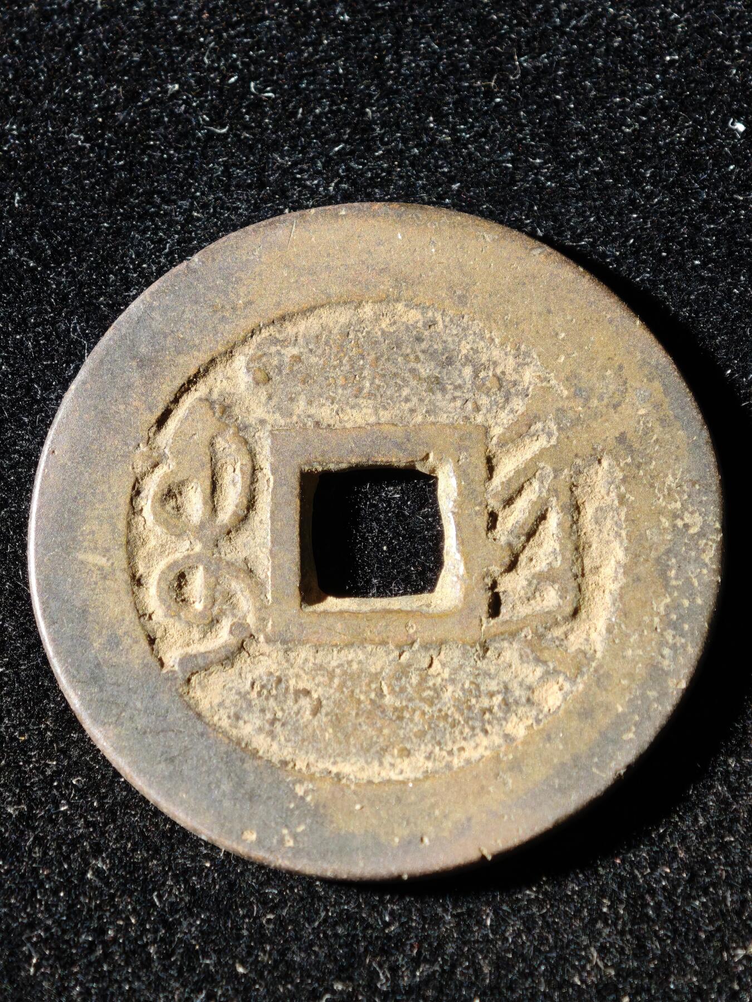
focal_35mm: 113
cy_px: 501
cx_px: 376
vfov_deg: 17.4
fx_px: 3273
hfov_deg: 13.1
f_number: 2
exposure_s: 1/103
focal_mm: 9
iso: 320
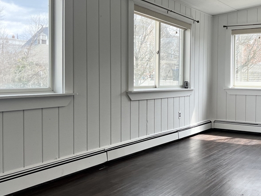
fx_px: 339
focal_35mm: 45
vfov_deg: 32.2
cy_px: 89
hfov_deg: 41.4
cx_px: 181
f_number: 1.5
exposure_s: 1/539
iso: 50
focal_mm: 5.7
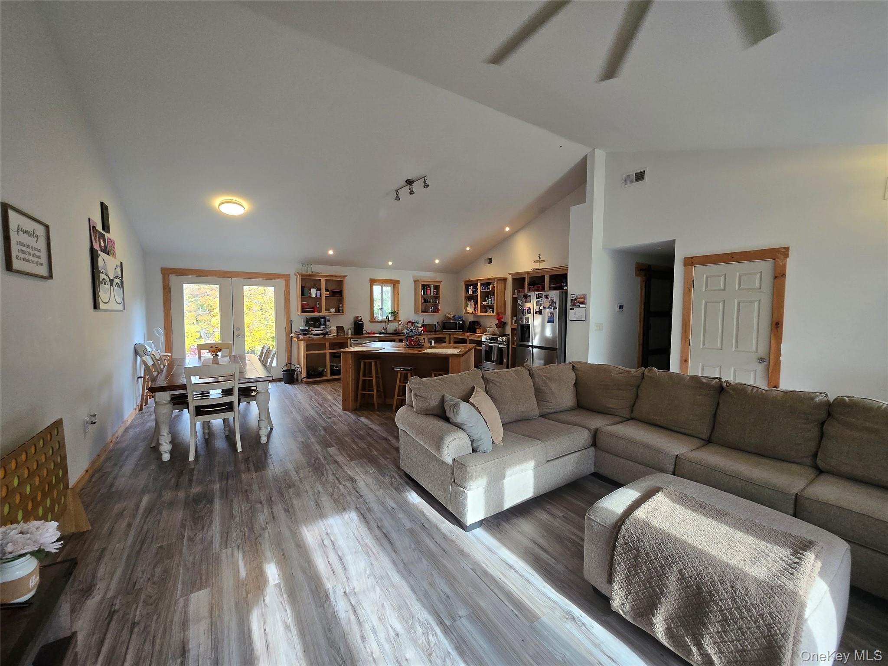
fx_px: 333
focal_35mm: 13
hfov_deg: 106.2
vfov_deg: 89.9
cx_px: 444
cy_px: 333
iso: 100
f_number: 2.2
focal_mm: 1.7
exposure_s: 1/60
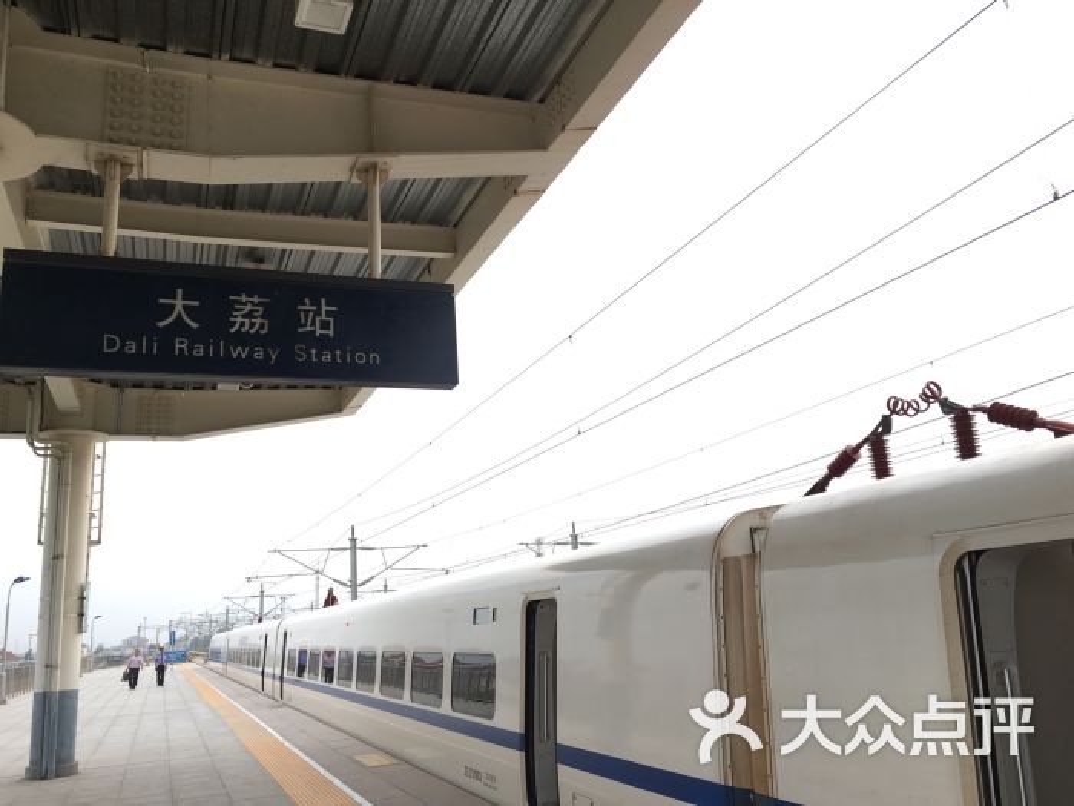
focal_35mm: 29
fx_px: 900
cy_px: 403
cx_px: 537
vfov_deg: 48.2
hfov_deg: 61.7
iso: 25
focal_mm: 4.15
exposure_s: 1/102
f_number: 2.2
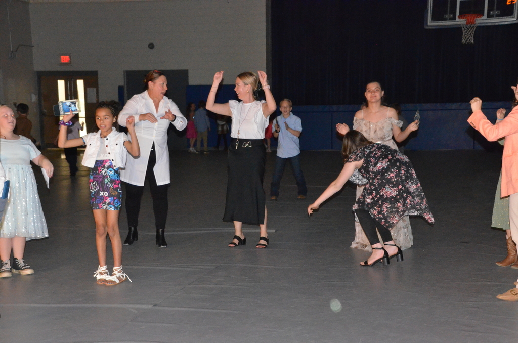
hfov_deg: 32.0
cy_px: 172
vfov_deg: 21.5
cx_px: 259
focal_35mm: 63
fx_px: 905
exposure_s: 1/60
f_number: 8
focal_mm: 42
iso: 6400
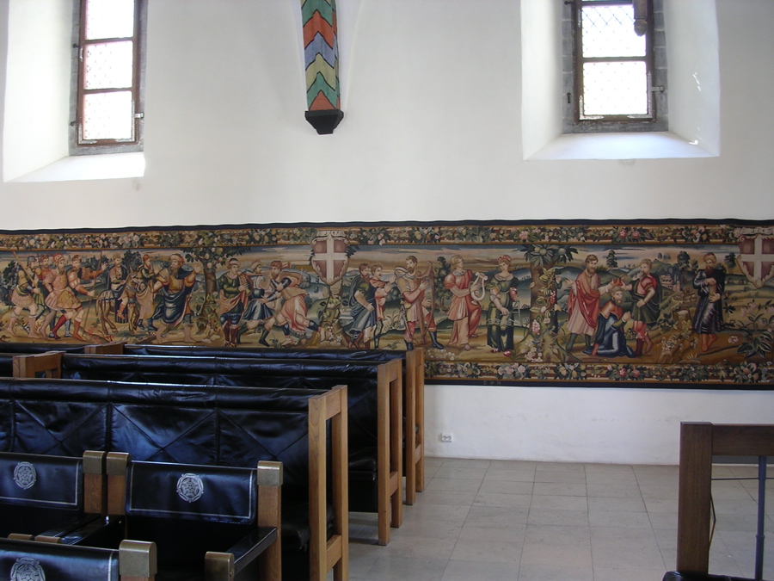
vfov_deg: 37.7
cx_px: 387
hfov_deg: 49.0
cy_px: 290
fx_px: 850
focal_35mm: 38
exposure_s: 1/12.5
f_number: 2.8
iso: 100
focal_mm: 5.8
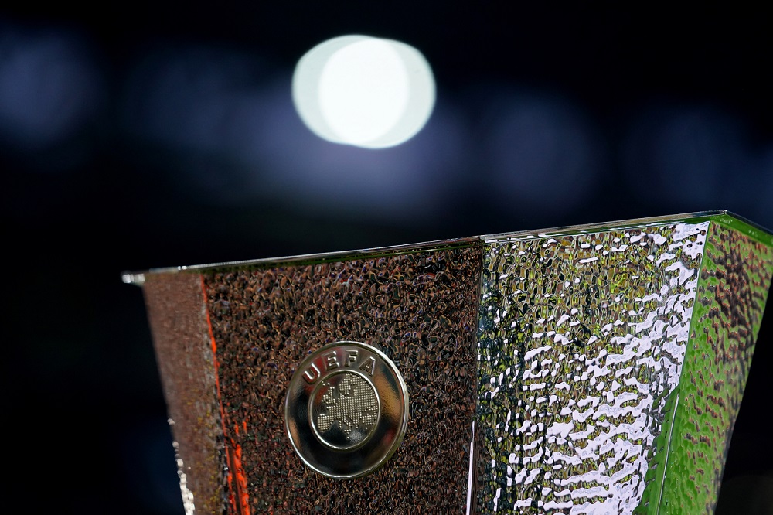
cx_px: 386
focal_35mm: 198
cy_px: 258
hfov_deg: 10.4
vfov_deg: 6.9
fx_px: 4250
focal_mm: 198
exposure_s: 1/800
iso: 2000
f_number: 4
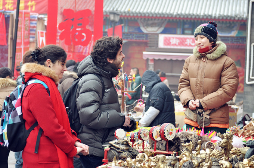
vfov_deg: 13.0
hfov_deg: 19.5
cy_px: 84
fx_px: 740
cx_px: 127
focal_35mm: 105
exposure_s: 1/100
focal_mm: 70
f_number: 4.5
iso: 200
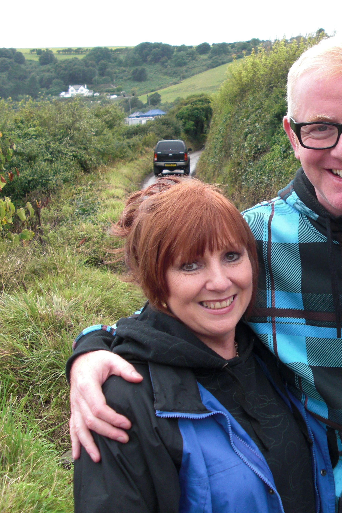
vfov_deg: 39.6
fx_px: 713
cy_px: 256
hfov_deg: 26.3
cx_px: 295
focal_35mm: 50
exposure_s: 1/125
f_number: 2.8
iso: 100
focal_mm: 6.3
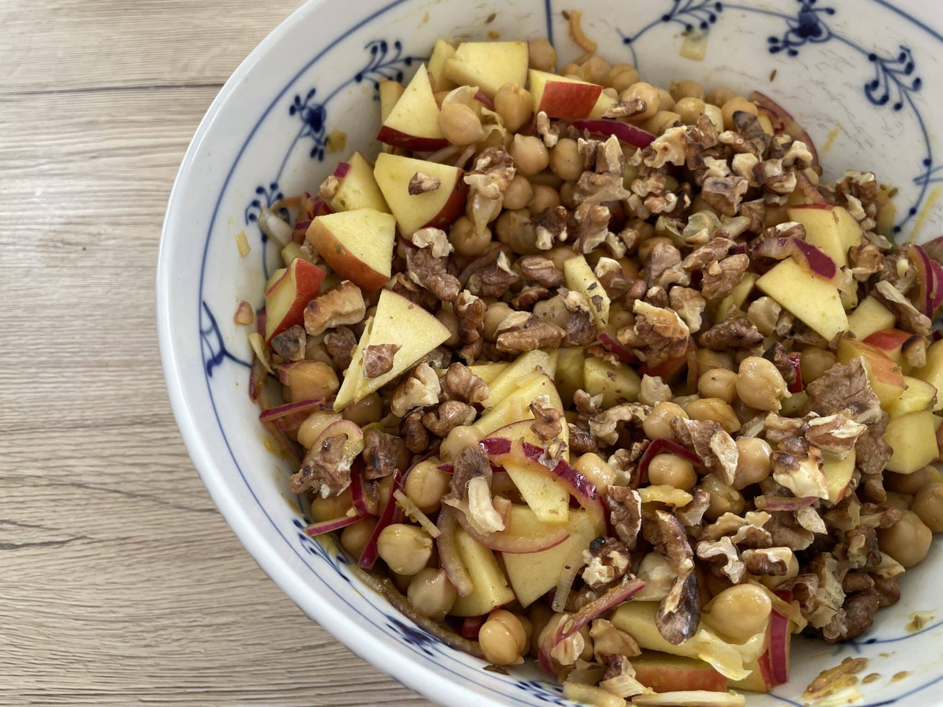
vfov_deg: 53.1
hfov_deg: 67.3
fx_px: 708
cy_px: 354
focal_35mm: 26
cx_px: 472
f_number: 1.6
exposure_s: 1/121
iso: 100
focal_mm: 4.2
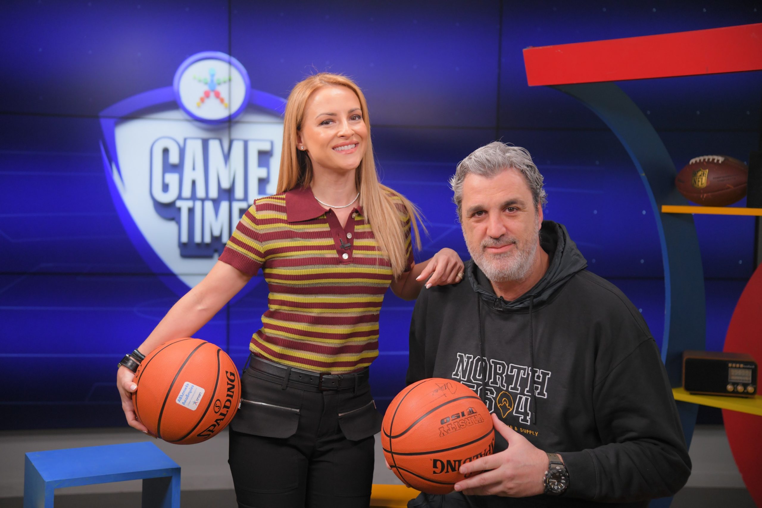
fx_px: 1228
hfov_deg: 34.5
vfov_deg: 23.4
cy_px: 254
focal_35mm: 58
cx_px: 381
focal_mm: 58
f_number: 4
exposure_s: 1/320
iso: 1600
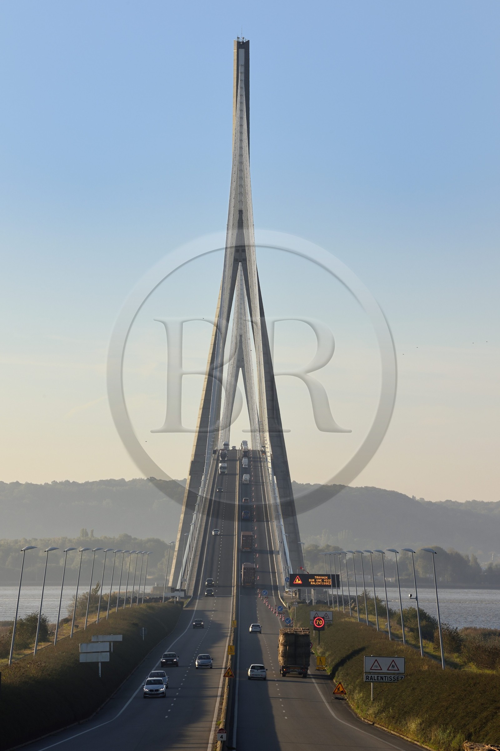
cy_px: 376
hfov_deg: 6.9
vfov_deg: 10.3
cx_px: 250
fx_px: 4170
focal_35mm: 200
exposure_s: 1/250
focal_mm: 200
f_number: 13
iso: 200
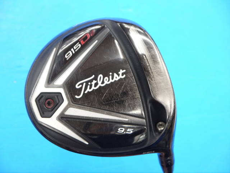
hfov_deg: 23.3
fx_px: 558
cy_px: 86
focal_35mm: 84
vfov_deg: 17.6
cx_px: 115
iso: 800
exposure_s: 1/50
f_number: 5.6
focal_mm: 42
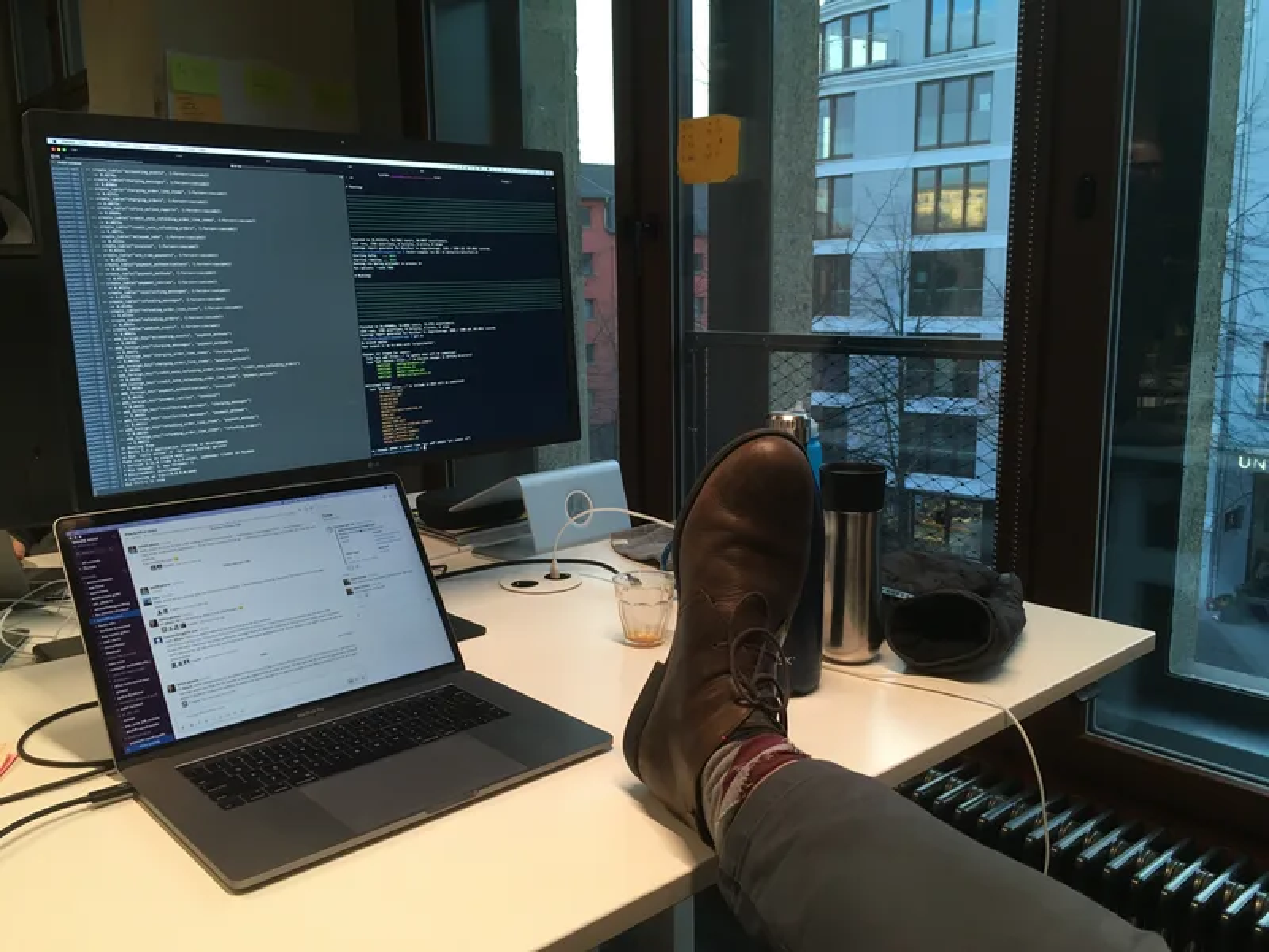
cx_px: 634
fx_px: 1063
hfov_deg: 61.7
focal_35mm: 29
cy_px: 476
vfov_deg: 48.2
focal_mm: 4.15
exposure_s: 1/33
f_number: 2.2
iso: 50
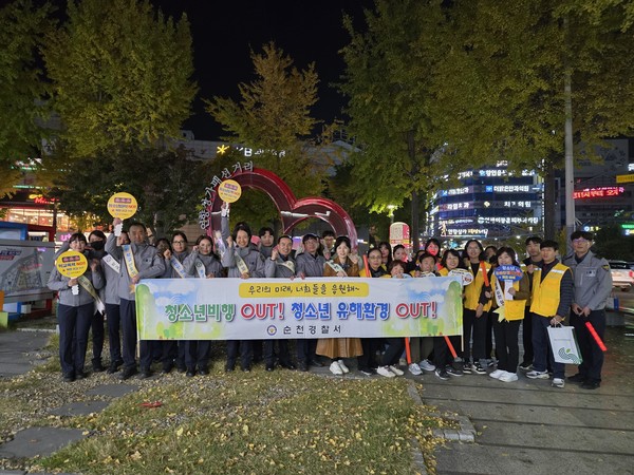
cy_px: 238
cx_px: 317
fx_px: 421
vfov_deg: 58.9
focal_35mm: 23
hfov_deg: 73.9
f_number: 1.8
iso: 640
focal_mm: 5.4
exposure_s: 1/60.2
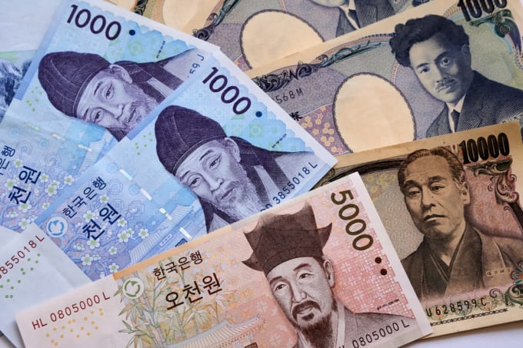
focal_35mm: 64
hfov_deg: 31.2
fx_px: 937
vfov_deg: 21.1
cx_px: 262
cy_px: 174
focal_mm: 43
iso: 320
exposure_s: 1/80
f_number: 8
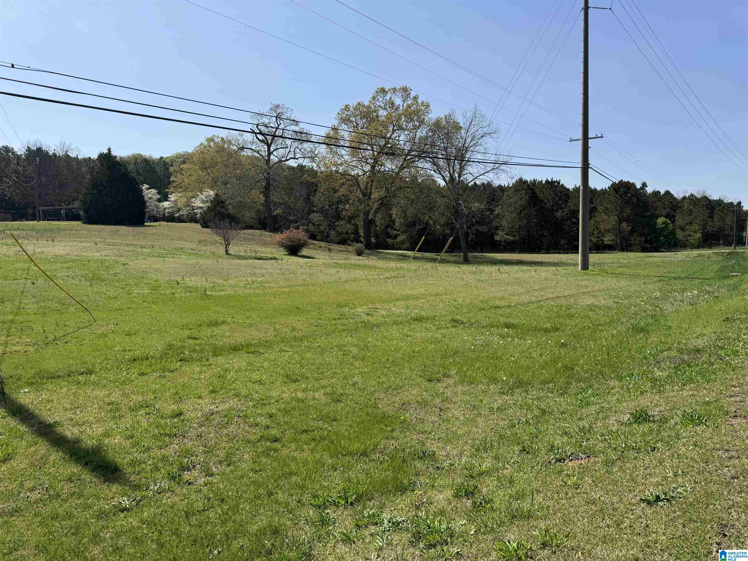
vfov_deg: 56.8
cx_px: 374
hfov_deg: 71.6
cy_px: 280
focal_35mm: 24
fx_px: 519
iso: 80
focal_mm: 6.76
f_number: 1.78
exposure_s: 1/4950
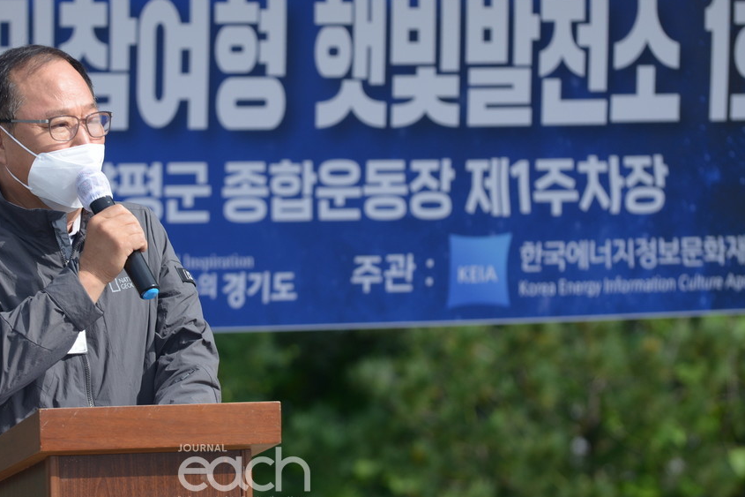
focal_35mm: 303
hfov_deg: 6.8
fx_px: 6269
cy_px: 138
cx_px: 231
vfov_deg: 4.5
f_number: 5.6
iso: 200
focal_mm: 200
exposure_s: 1/800
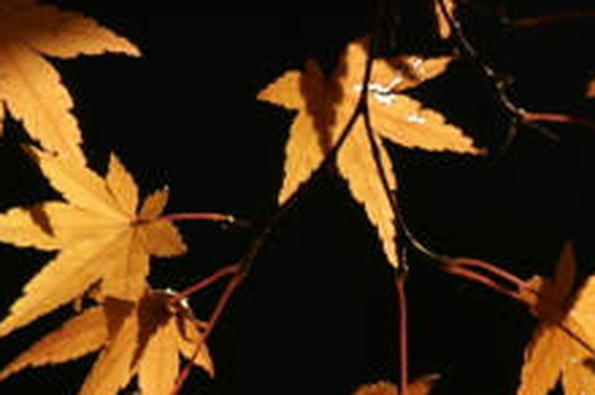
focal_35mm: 1467
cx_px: 776
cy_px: 398
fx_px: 24210
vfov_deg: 0.9
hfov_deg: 1.4
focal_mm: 210
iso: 100
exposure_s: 1/1000
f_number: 5.6
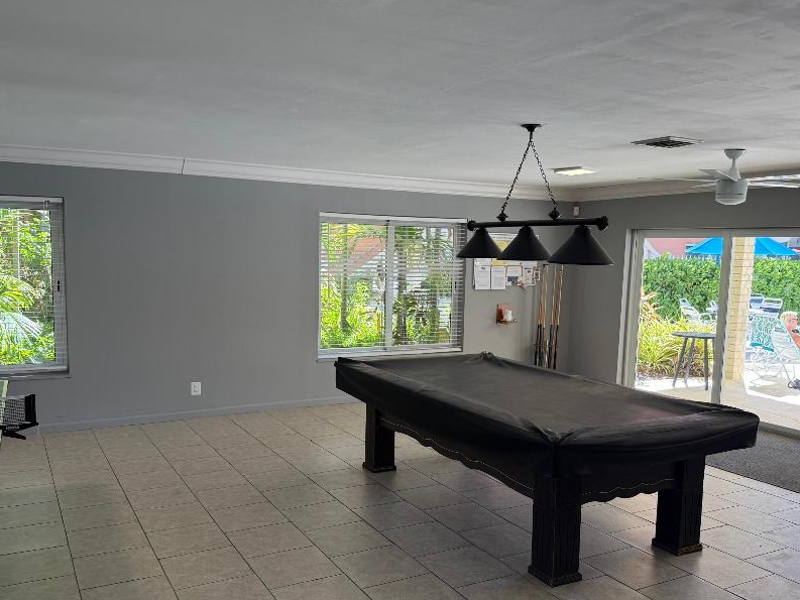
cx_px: 407
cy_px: 335
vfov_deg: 45.4
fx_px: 717
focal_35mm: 31
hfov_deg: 58.3
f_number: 1.78
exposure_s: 1/302
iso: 100
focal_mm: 6.76
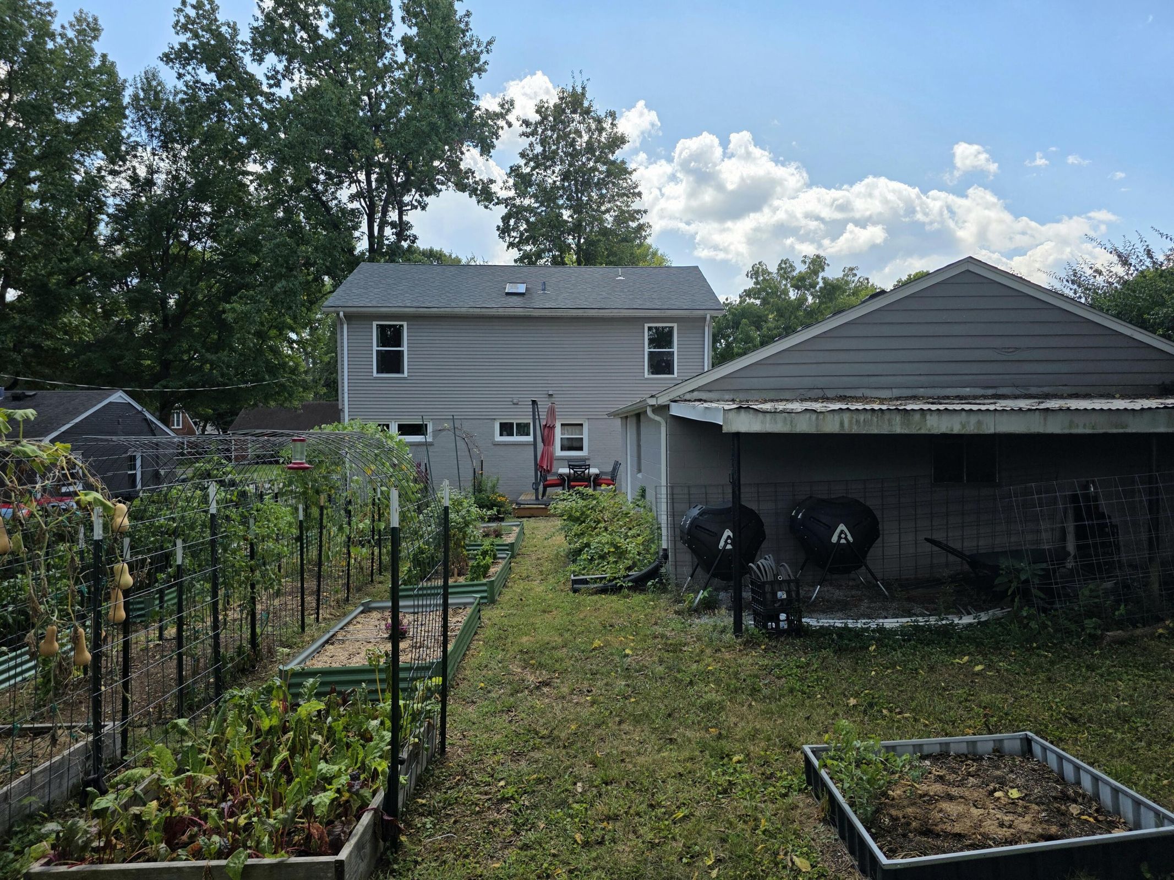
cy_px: 440
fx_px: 780
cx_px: 587
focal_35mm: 23
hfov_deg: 73.9
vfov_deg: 58.9
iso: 80
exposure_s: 1/10000
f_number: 1.7
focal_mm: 6.3
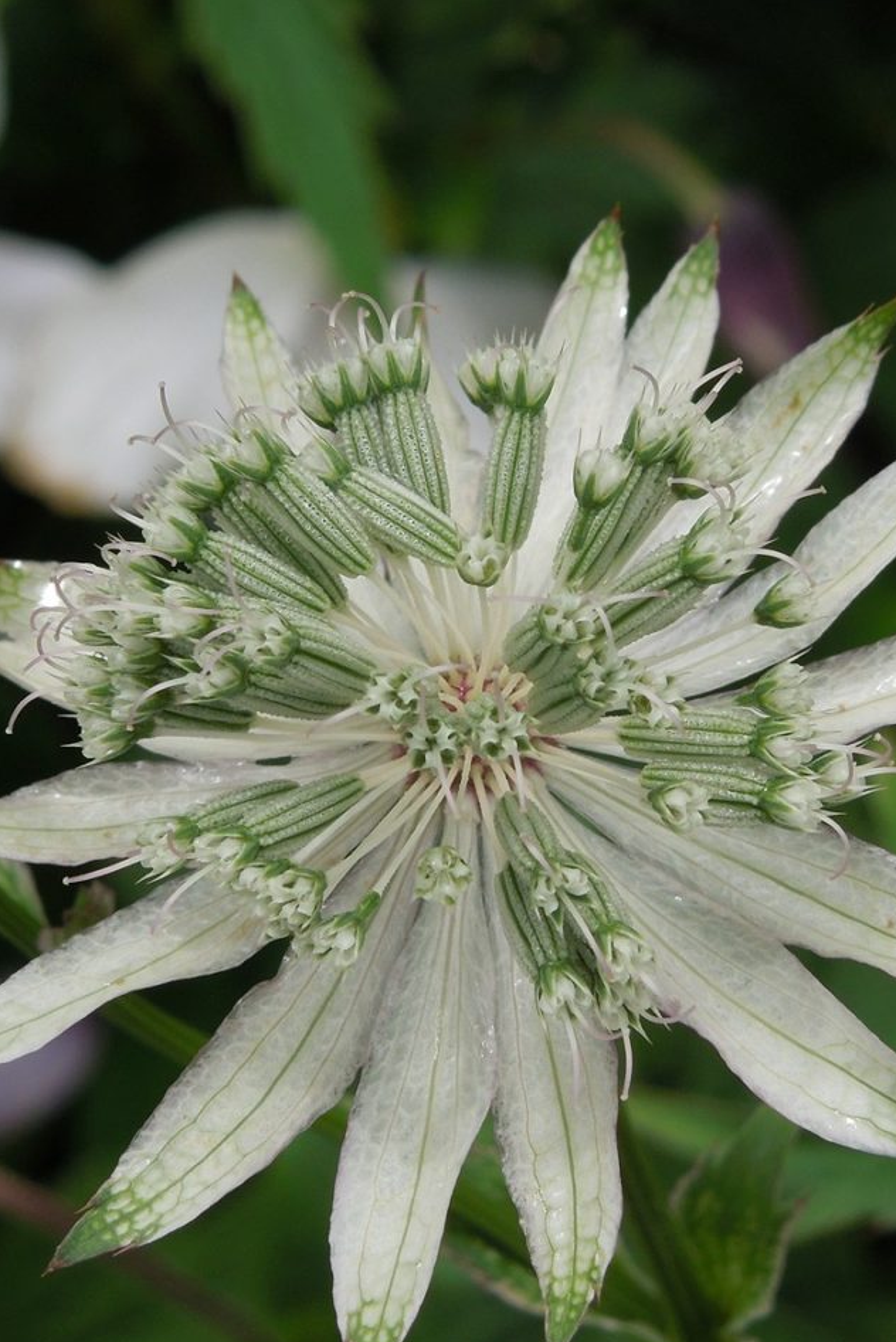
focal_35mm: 137
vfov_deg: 15.0
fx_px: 5111
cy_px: 643
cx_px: 448
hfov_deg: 10.0
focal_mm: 14.1
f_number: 4.5
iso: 100
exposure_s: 1/320
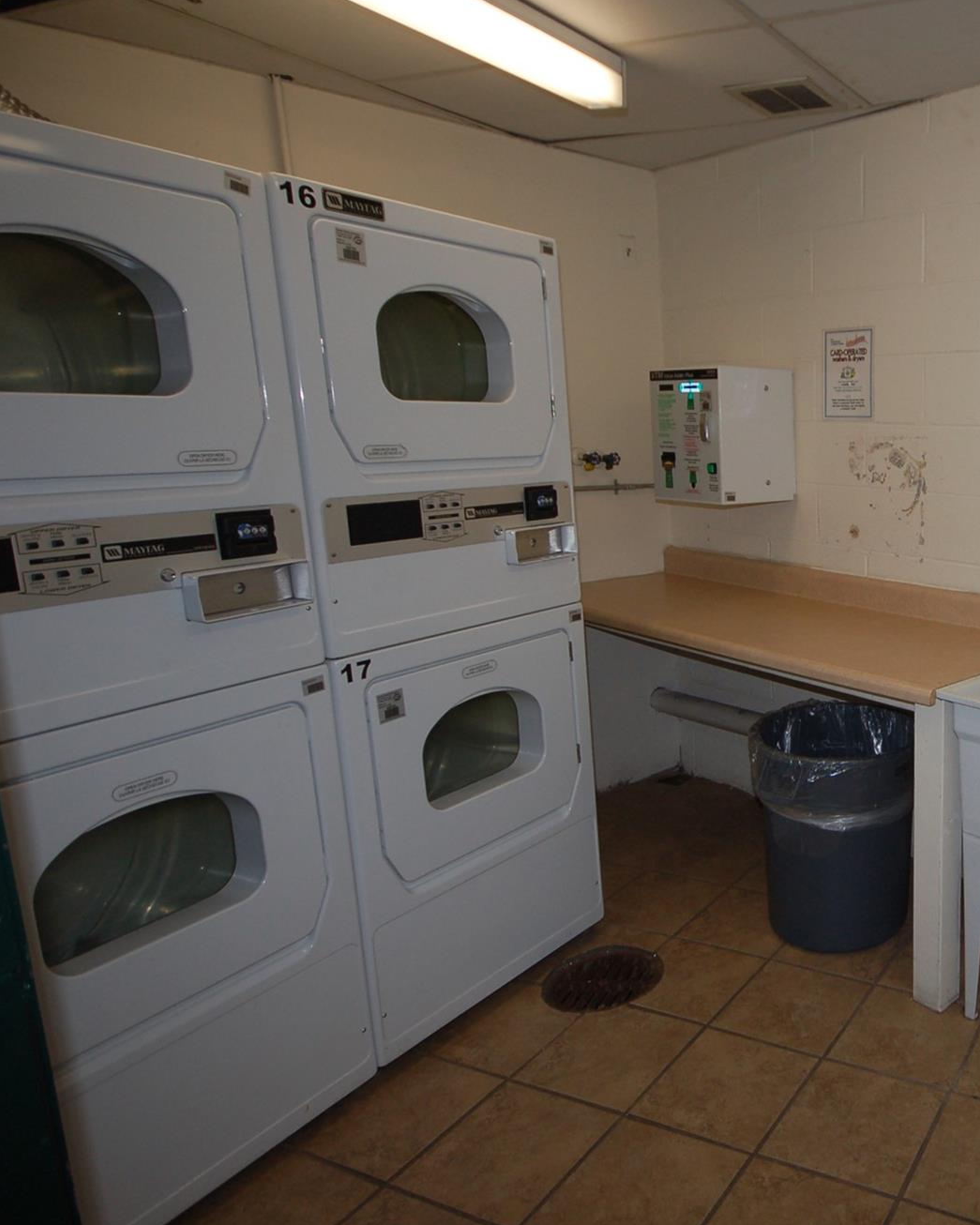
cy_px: 590
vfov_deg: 67.3
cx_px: 928
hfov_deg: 48.5
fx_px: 920
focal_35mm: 25
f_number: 4.5
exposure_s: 1/60
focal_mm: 11.5
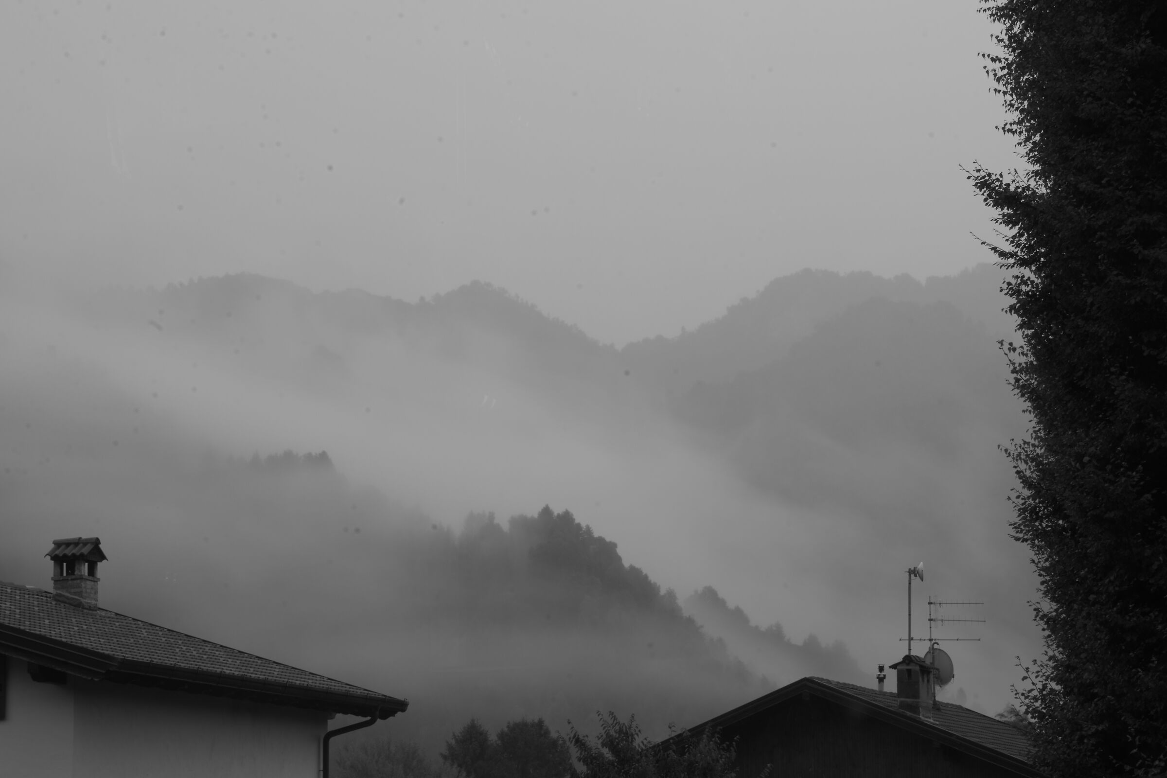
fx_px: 3890
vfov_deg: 11.4
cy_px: 389
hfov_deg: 17.1
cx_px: 584
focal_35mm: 120
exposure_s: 10
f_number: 32
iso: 50
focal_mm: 80
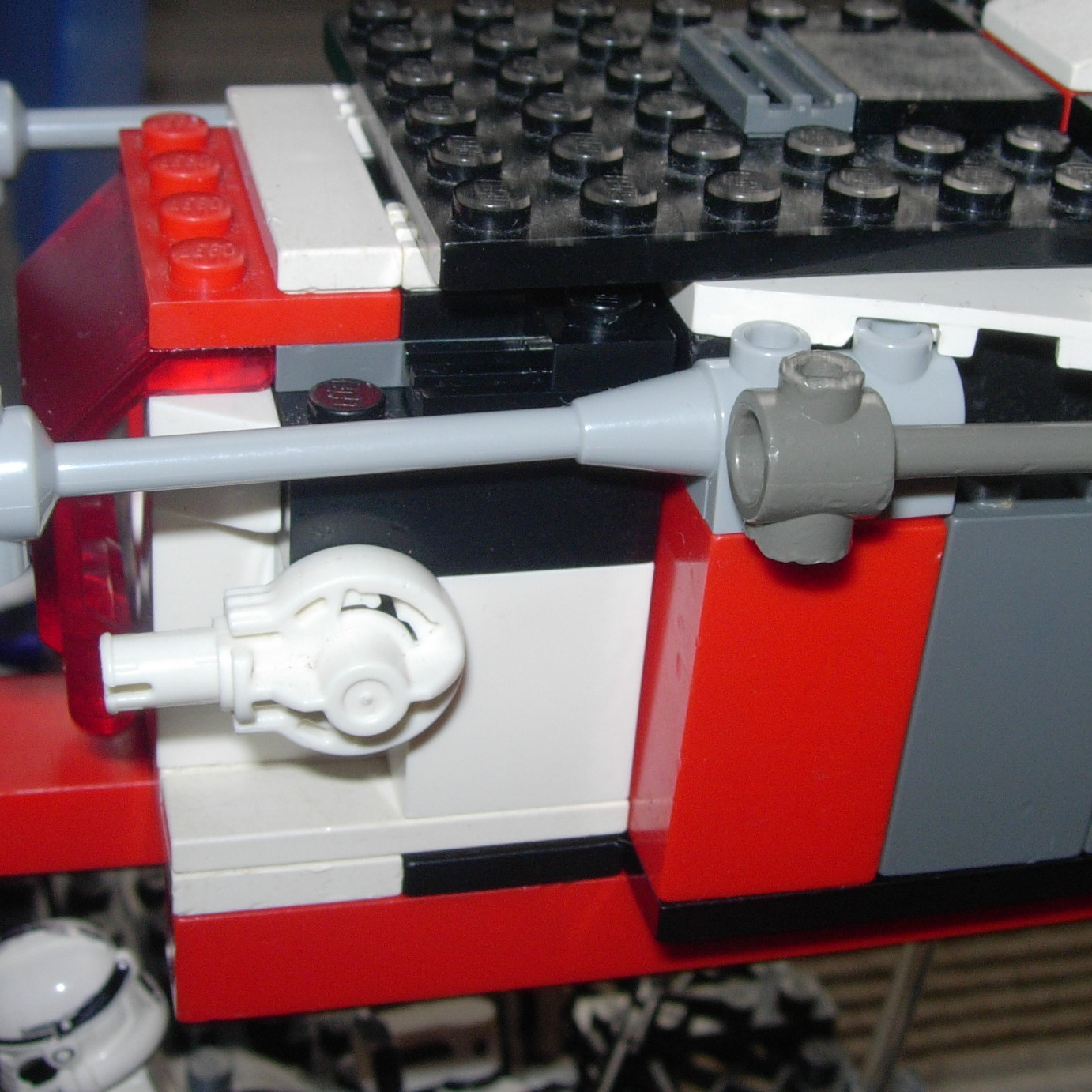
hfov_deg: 27.2
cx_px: 666
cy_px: 514
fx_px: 2248
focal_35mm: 63
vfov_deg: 27.3
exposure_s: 1/64
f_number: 4.8
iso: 79
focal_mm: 7.8
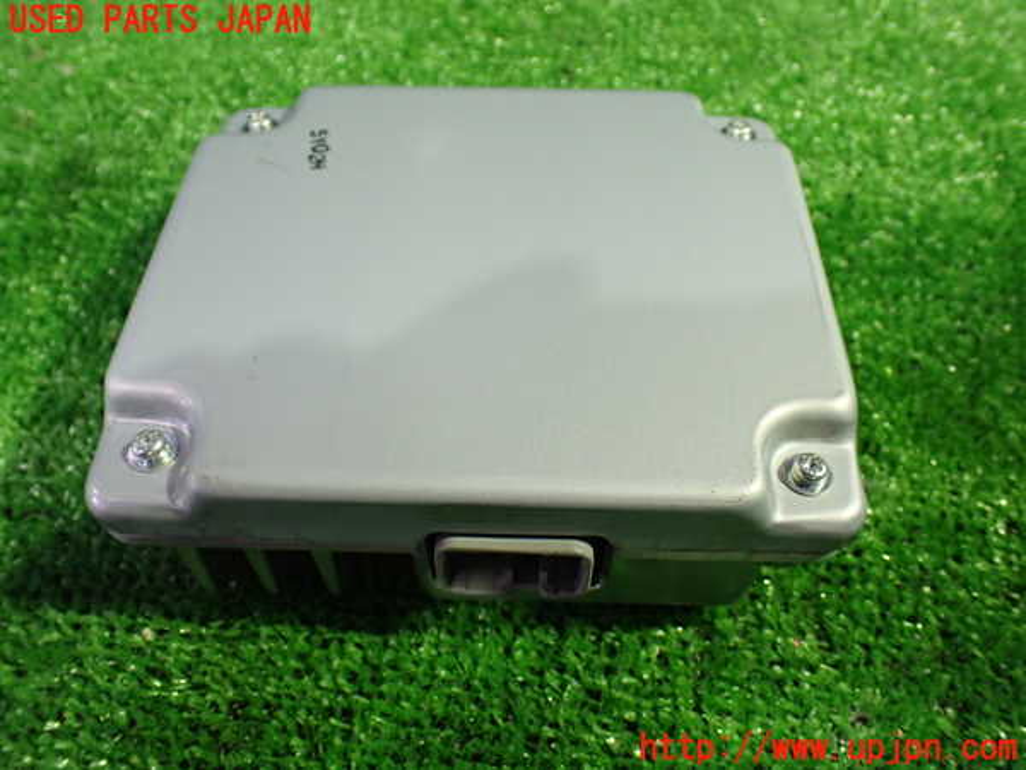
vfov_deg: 46.8
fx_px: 889
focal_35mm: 30
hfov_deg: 60.0
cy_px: 385
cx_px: 513
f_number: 2.3
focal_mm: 5.4
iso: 800
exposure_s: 1/50
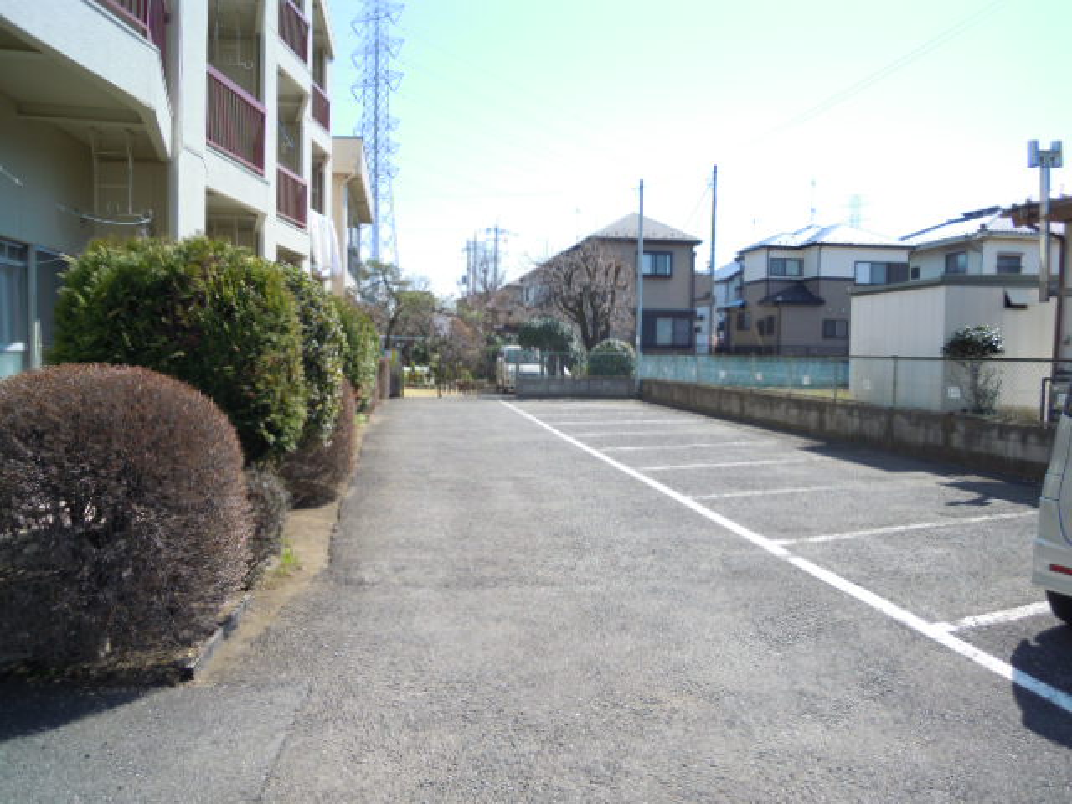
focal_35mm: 28
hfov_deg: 63.4
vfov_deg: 49.7
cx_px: 536
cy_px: 402
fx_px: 867
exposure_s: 1/1000
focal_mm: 5
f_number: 2.7
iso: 100
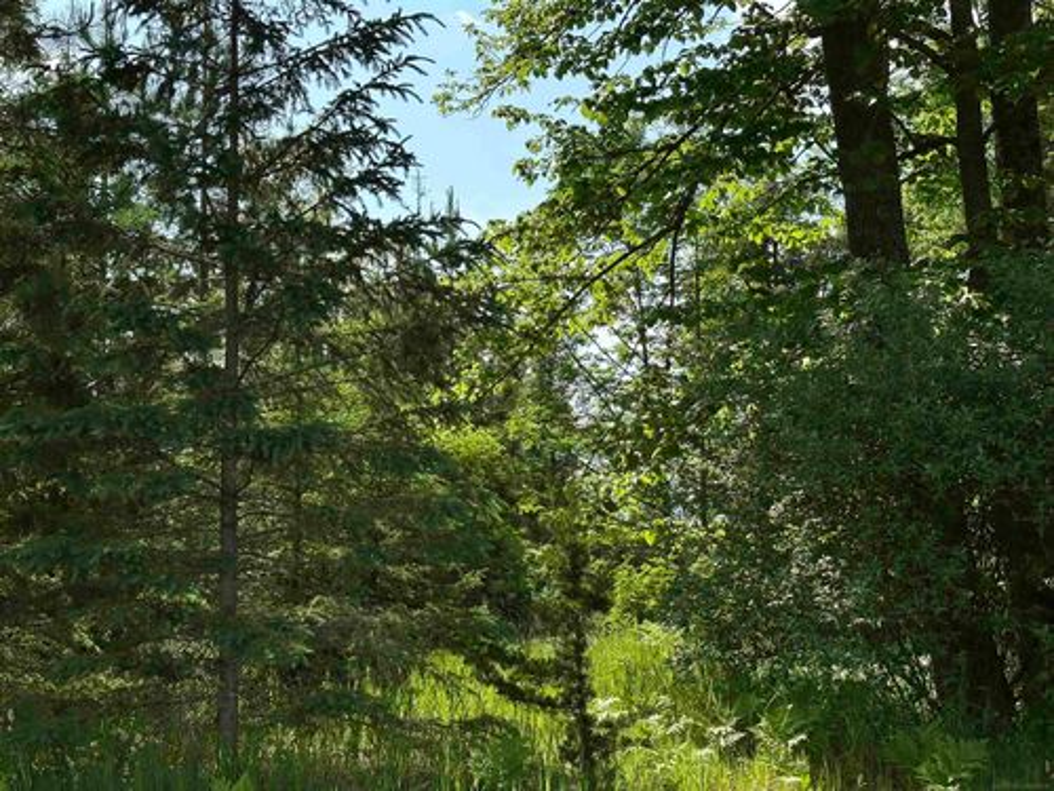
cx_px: 527
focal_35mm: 48
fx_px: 1462
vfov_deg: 30.3
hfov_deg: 39.7
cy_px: 396
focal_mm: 6.86
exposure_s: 1/5263
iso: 64
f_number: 1.78
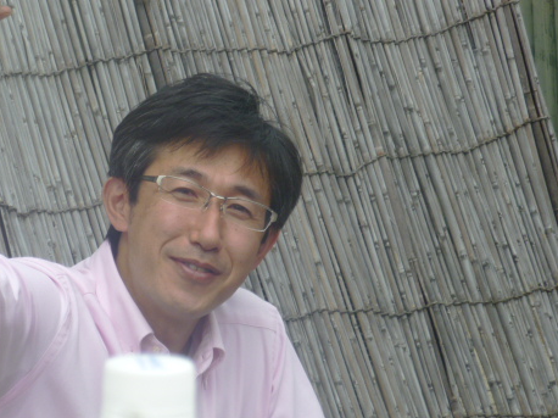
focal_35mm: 186
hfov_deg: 10.6
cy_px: 234
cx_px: 191
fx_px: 2997
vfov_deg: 8.0
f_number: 5.8
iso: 100
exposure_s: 1/80
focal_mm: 23.7
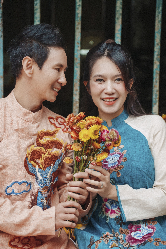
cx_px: 83
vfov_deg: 19.5
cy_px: 124
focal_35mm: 105
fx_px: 726
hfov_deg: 13.0
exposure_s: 1/250
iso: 250
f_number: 2.8
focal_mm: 70
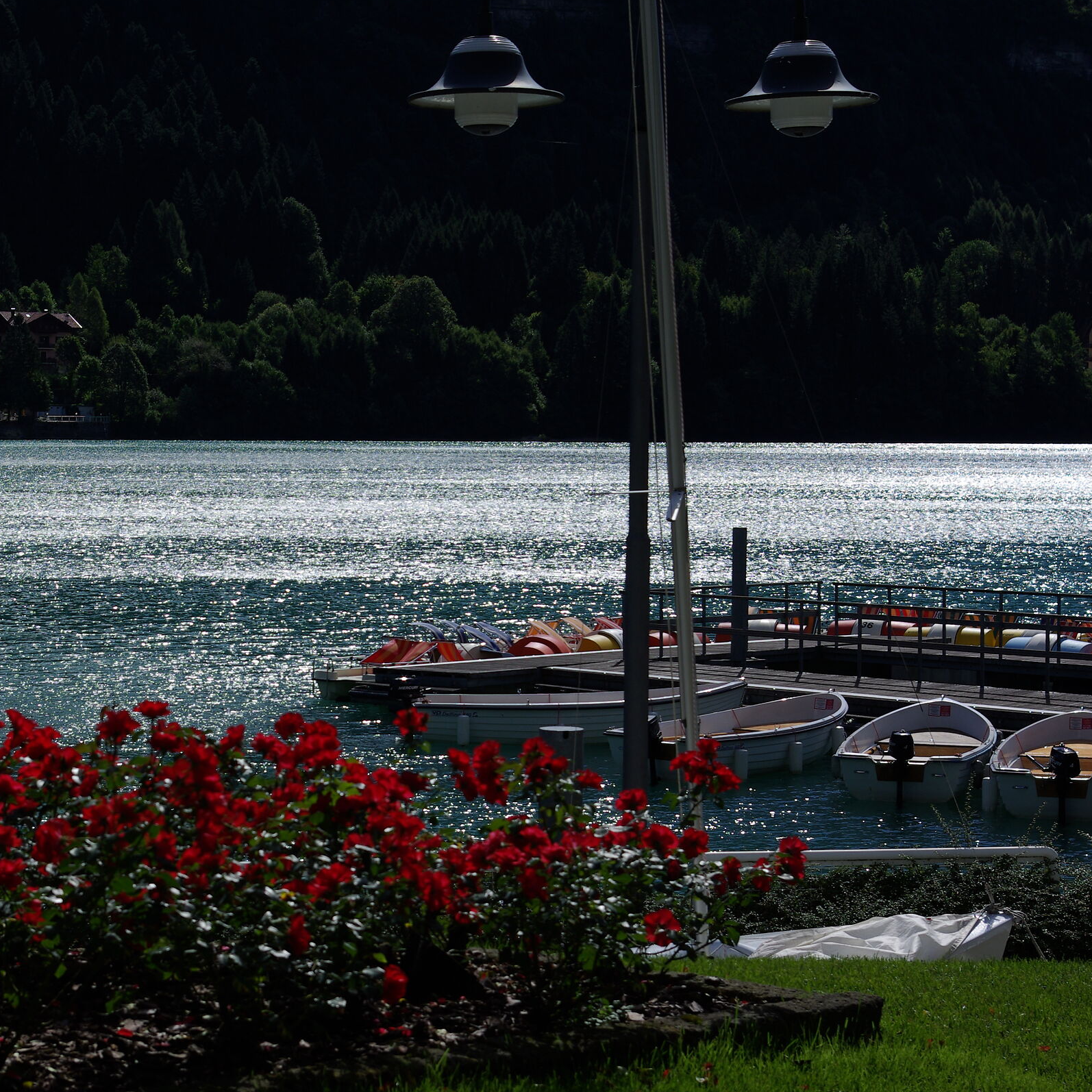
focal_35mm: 83
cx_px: 367
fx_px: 2949
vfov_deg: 21.0
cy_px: 546
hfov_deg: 20.9
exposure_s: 1/350
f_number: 9.5
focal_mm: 43
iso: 100
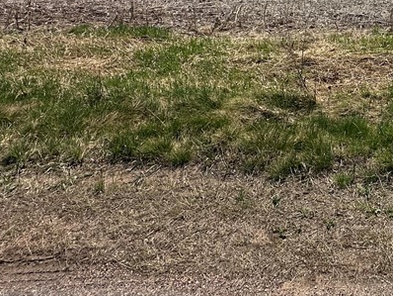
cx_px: 397
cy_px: -61
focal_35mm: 36
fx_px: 409
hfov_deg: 43.6
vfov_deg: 32.6
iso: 40
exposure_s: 1/4292
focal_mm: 2.22
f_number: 2.2
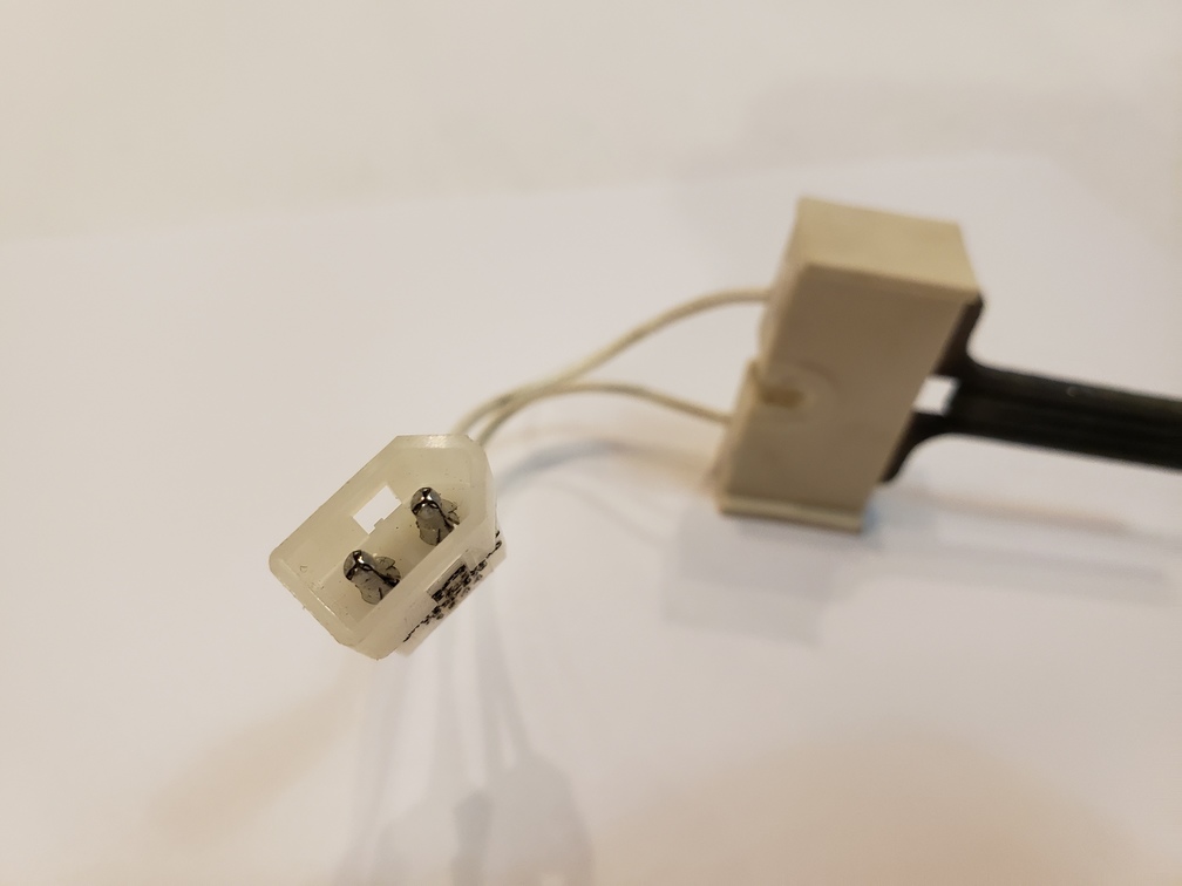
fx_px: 888
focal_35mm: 26
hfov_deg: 67.3
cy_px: 443
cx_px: 591
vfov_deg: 53.1
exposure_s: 1/60
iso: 320
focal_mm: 4.3
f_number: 2.4
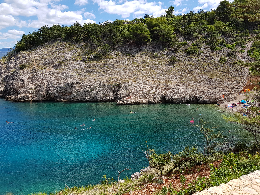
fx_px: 195
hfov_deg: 67.3
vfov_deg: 53.1
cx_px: 130
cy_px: 98
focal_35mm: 26
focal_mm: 4.2
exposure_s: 1/1772
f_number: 1.7
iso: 40
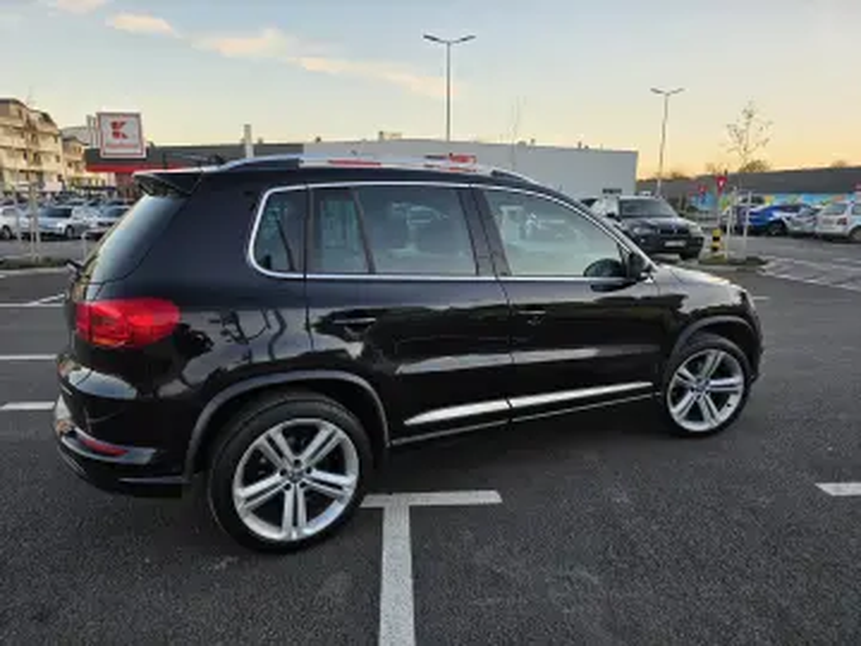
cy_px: 323
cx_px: 430
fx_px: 572
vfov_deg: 58.9
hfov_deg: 73.9
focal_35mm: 23
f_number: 1.7
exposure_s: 1/180
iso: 32
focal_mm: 6.3
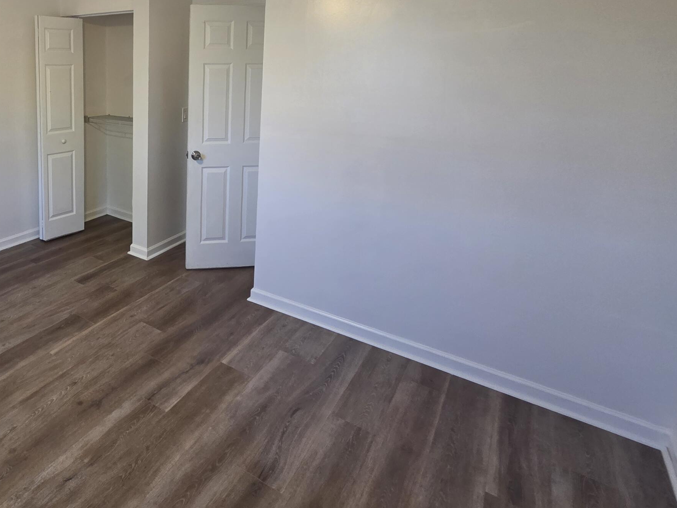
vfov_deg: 57.3
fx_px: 430
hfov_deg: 68.5
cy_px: 114
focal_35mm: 22
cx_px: 128
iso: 200
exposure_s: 1/60
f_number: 2.2
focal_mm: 2.2
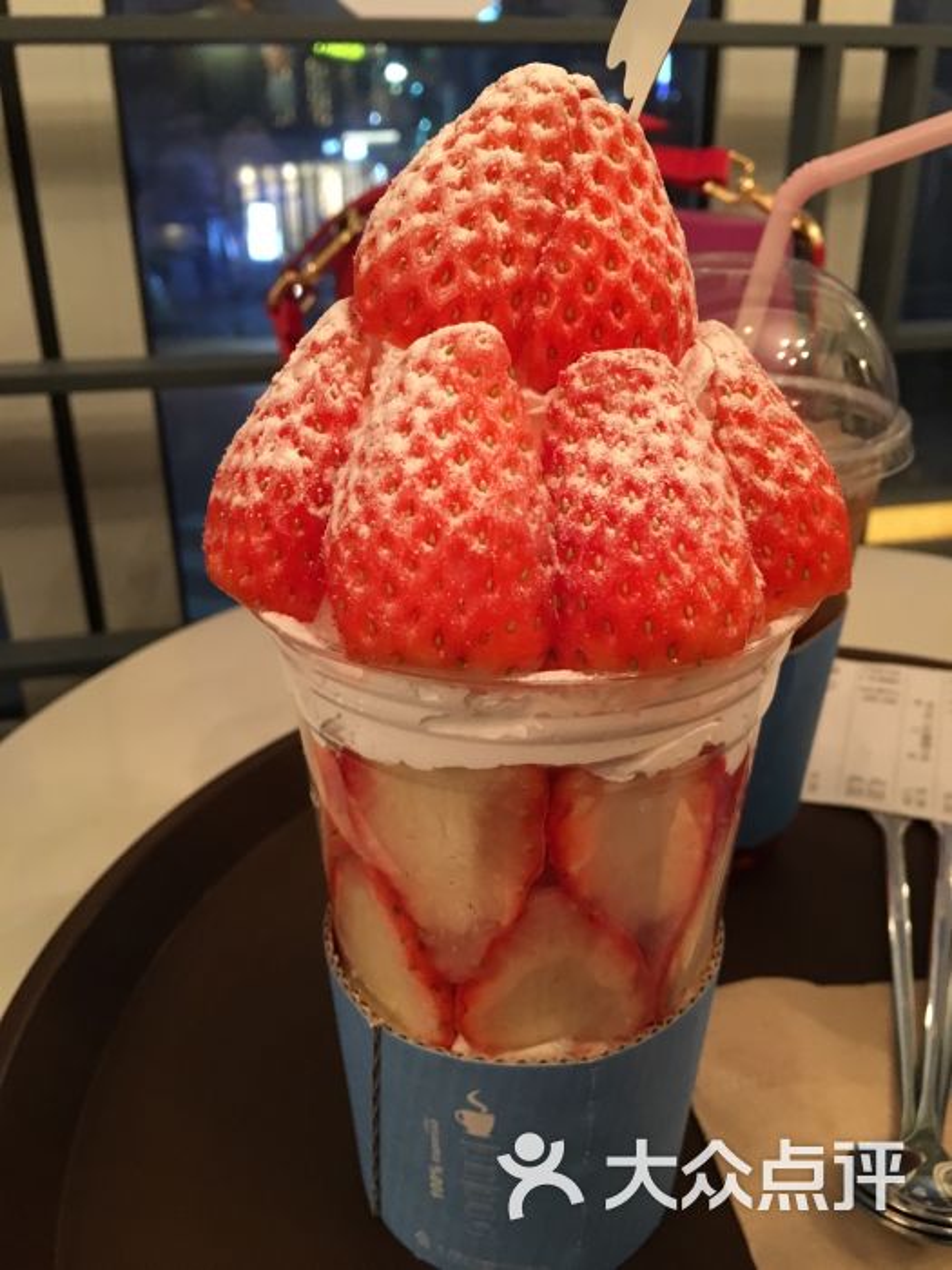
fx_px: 1063
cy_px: 635
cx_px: 476
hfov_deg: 48.2
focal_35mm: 29
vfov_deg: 61.7
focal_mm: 4.15
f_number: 2.2
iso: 200
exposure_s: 1/30
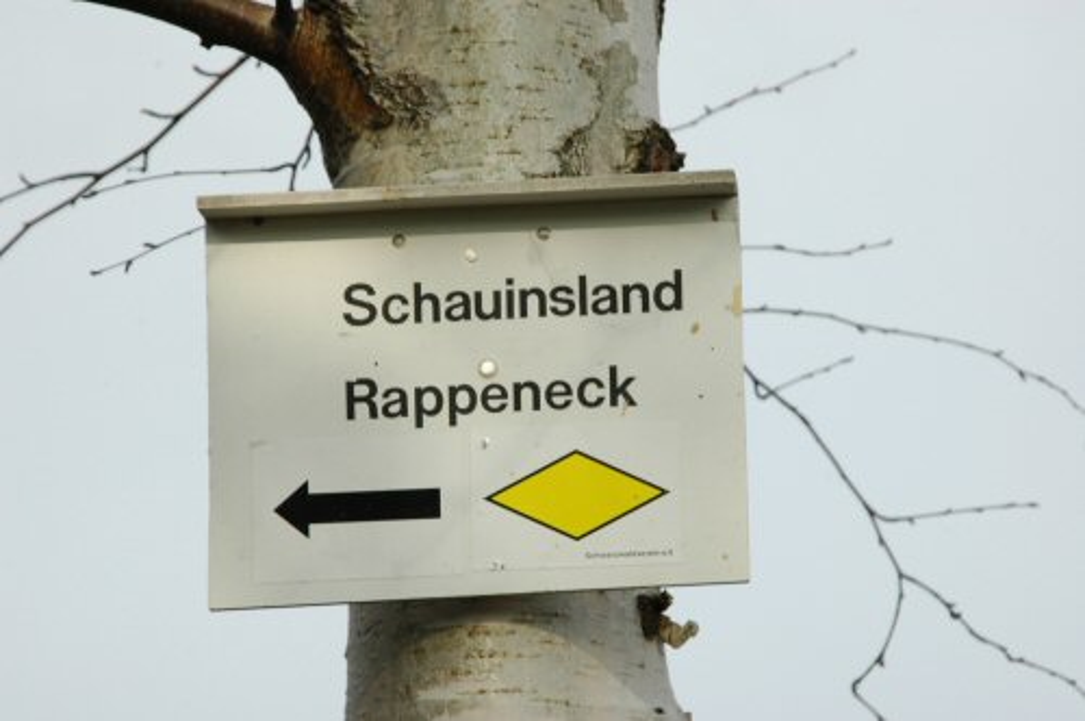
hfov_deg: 10.2
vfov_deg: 6.8
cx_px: 542
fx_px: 6095
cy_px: 360
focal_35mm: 202
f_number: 10
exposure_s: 1/160
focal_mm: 135
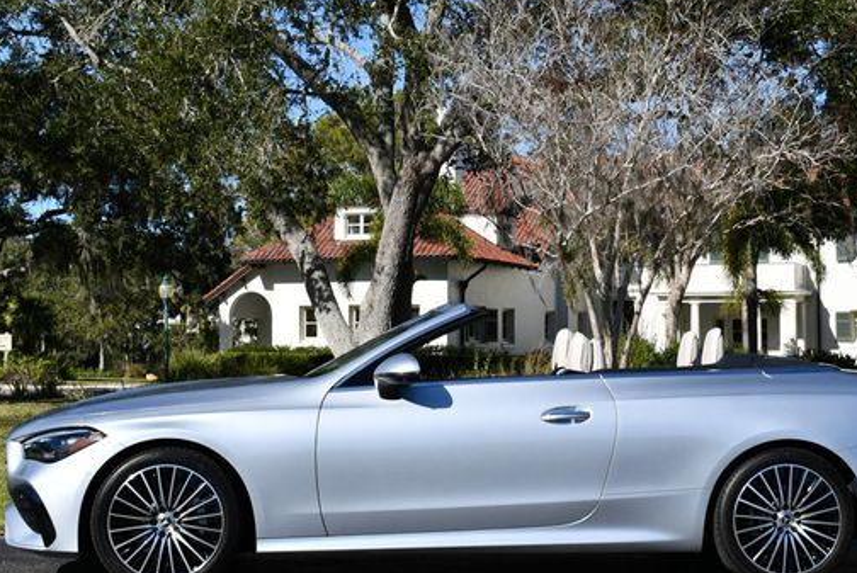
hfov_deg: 30.5
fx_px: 1572
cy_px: 289
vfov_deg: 20.7
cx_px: 485
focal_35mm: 66
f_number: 9
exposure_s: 1/320
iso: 100
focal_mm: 26
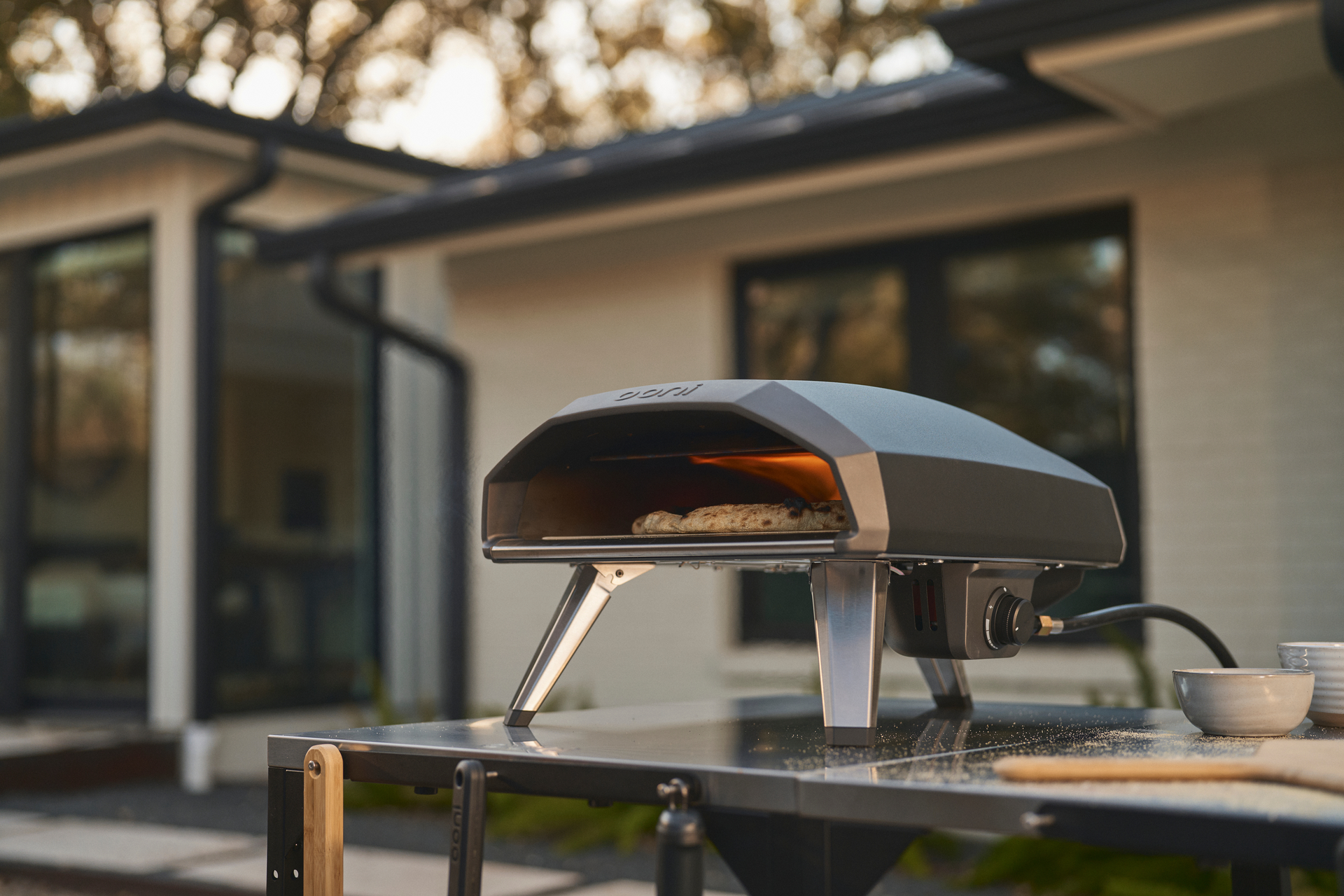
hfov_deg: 39.6
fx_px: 1867
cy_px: 448
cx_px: 672
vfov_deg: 27.0
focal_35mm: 50
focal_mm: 50
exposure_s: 1/640
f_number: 2
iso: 125
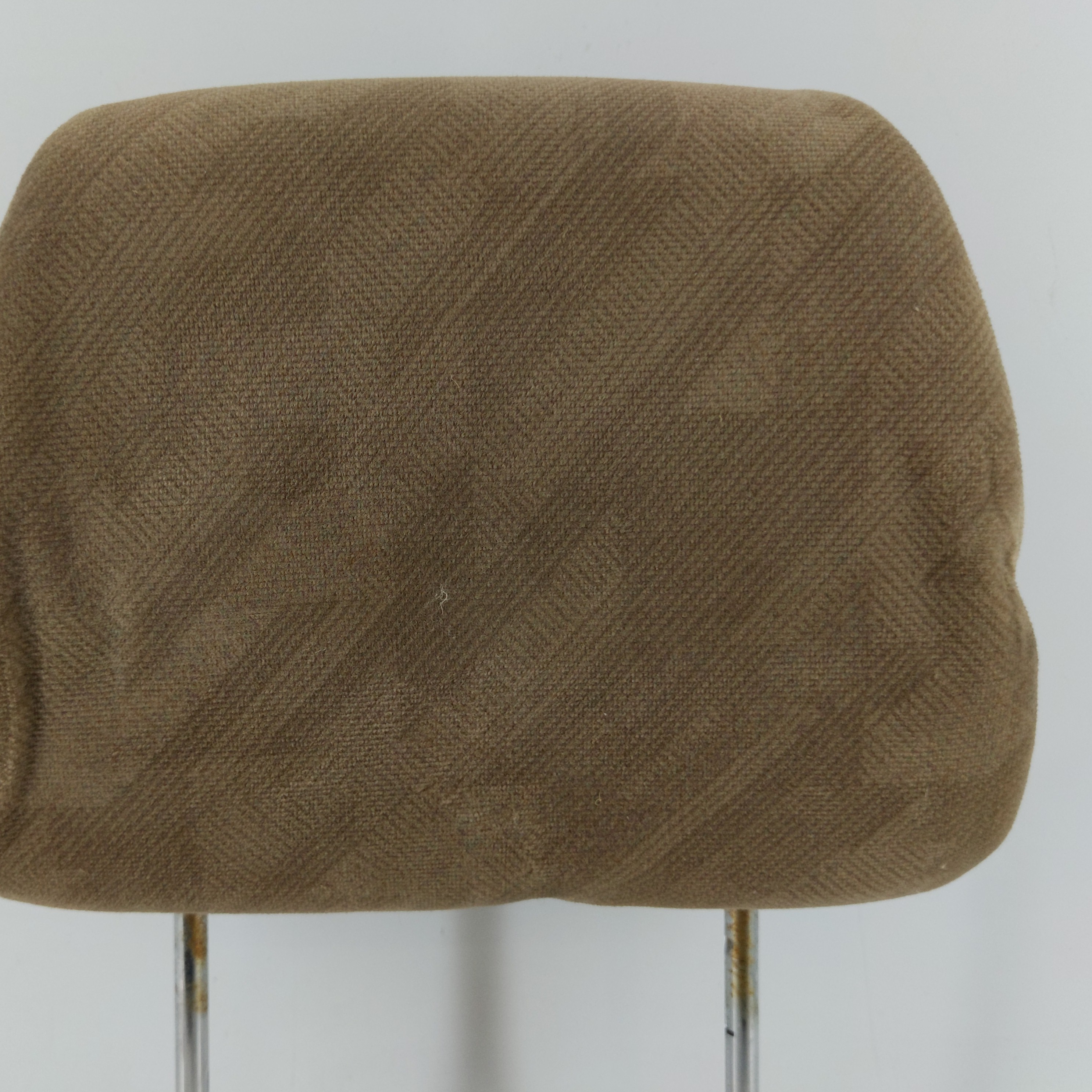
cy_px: 546
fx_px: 1071
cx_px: 429
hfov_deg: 53.6
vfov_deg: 54.0
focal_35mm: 30
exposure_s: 1/127
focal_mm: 4.38
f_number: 1.73
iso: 57
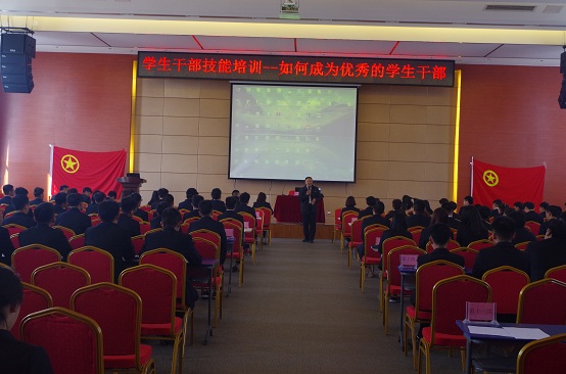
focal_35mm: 42
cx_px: 283
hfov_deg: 46.5
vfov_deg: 31.7
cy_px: 187
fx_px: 658
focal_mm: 28.13
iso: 800
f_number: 6.3
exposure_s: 1/60
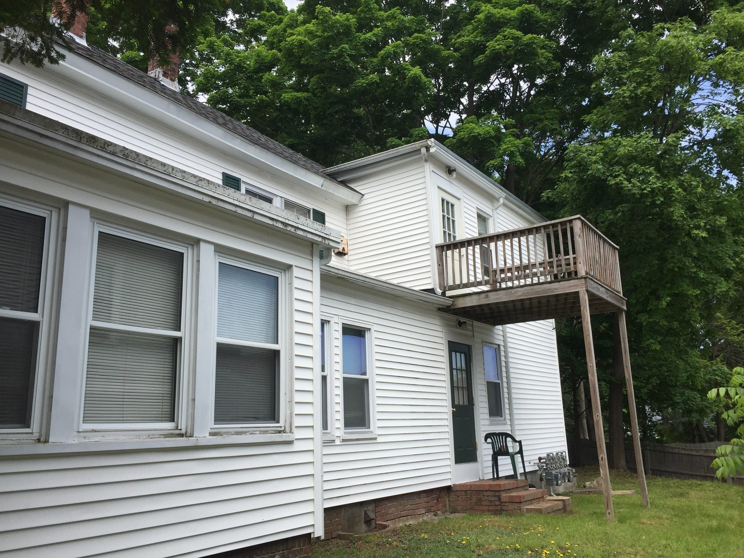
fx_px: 623
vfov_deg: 48.2
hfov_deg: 61.7
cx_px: 372
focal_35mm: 29
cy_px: 279
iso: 32
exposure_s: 1/1412
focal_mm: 4.15
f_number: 2.2
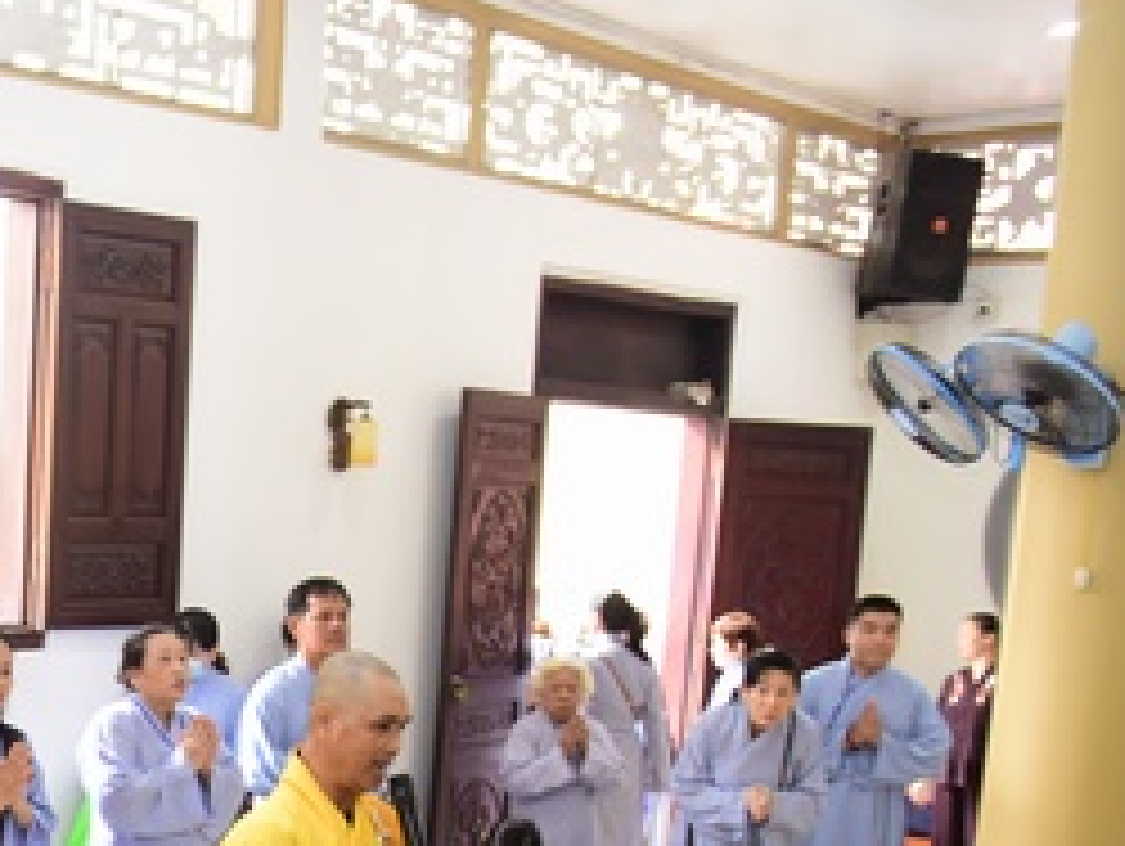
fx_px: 1952
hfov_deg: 28.3
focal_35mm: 60
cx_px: -198
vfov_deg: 23.6
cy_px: 819
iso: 1000
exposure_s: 1/40
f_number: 4
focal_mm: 24
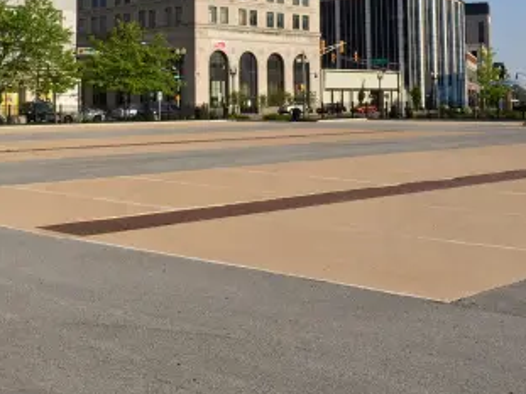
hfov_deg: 34.3
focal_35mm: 56
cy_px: 42
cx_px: 222
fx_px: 851
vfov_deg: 25.3
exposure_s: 1/2475
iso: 32
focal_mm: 4.15
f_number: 2.2
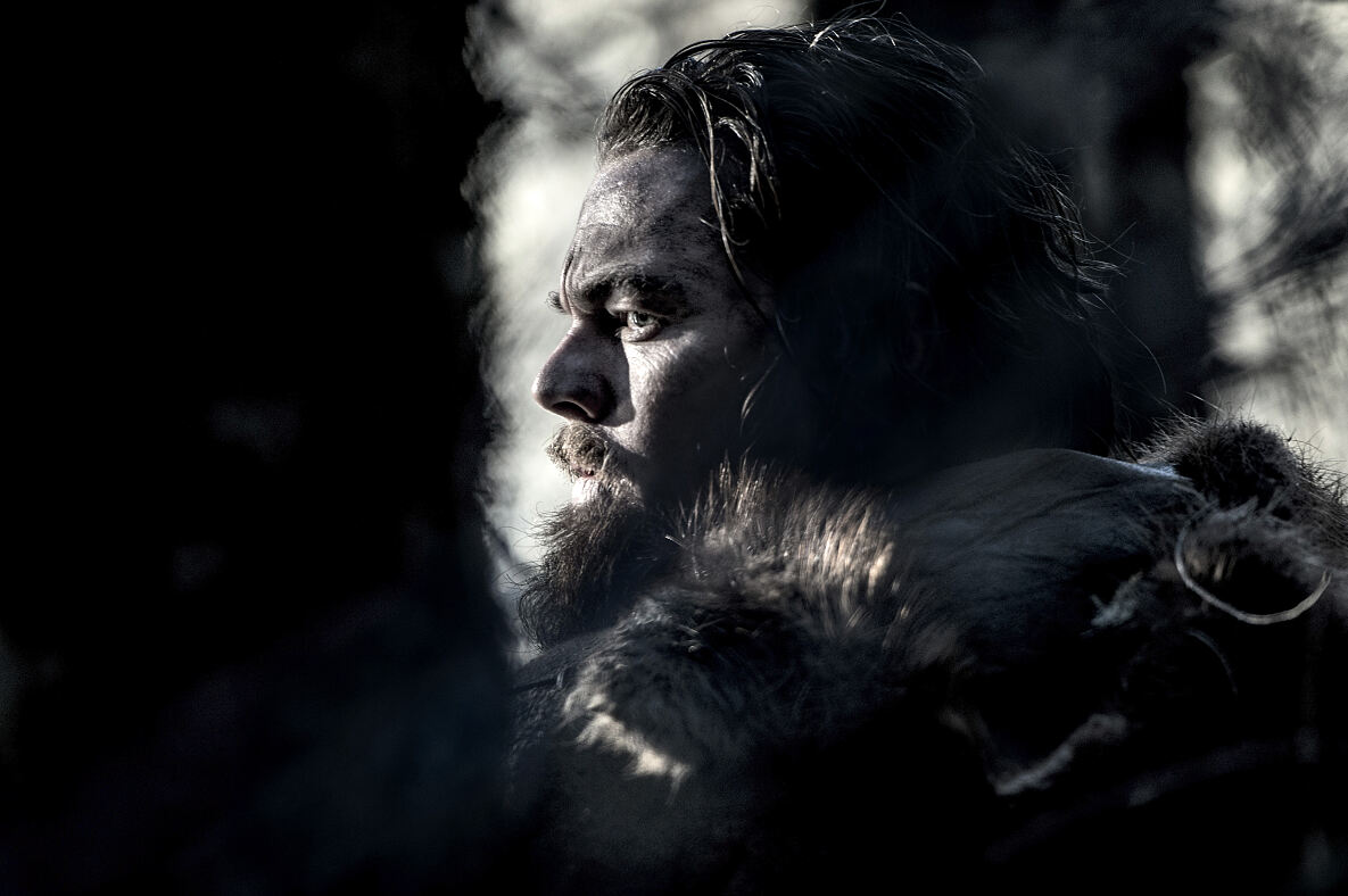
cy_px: 448
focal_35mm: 200
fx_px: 7482
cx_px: 674
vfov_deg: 6.9
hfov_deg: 10.3
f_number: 4
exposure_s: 1/320
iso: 2000
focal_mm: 200
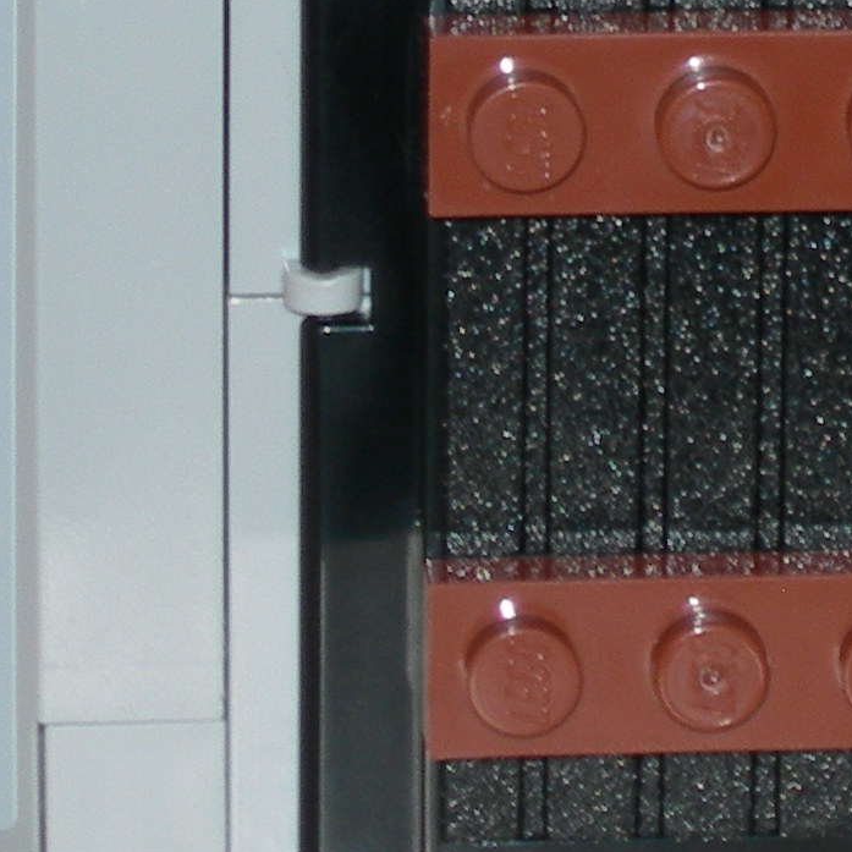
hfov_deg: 4.3
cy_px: -317
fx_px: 11166
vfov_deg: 4.4
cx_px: 1328
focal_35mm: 401
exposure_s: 1/60.1
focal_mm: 21.3
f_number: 4.6
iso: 50
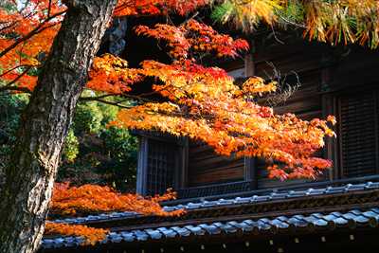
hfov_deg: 28.8
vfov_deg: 19.5
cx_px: 190
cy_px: 126
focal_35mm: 70
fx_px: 737
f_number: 5.6
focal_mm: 70
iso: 160
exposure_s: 1/80
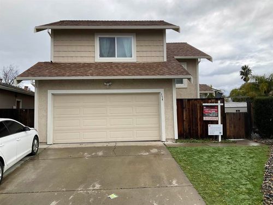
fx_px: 229
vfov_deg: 48.2
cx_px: 136
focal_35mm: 29
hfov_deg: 61.7
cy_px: 102
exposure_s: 1/1279
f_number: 1.8
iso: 16
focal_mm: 3
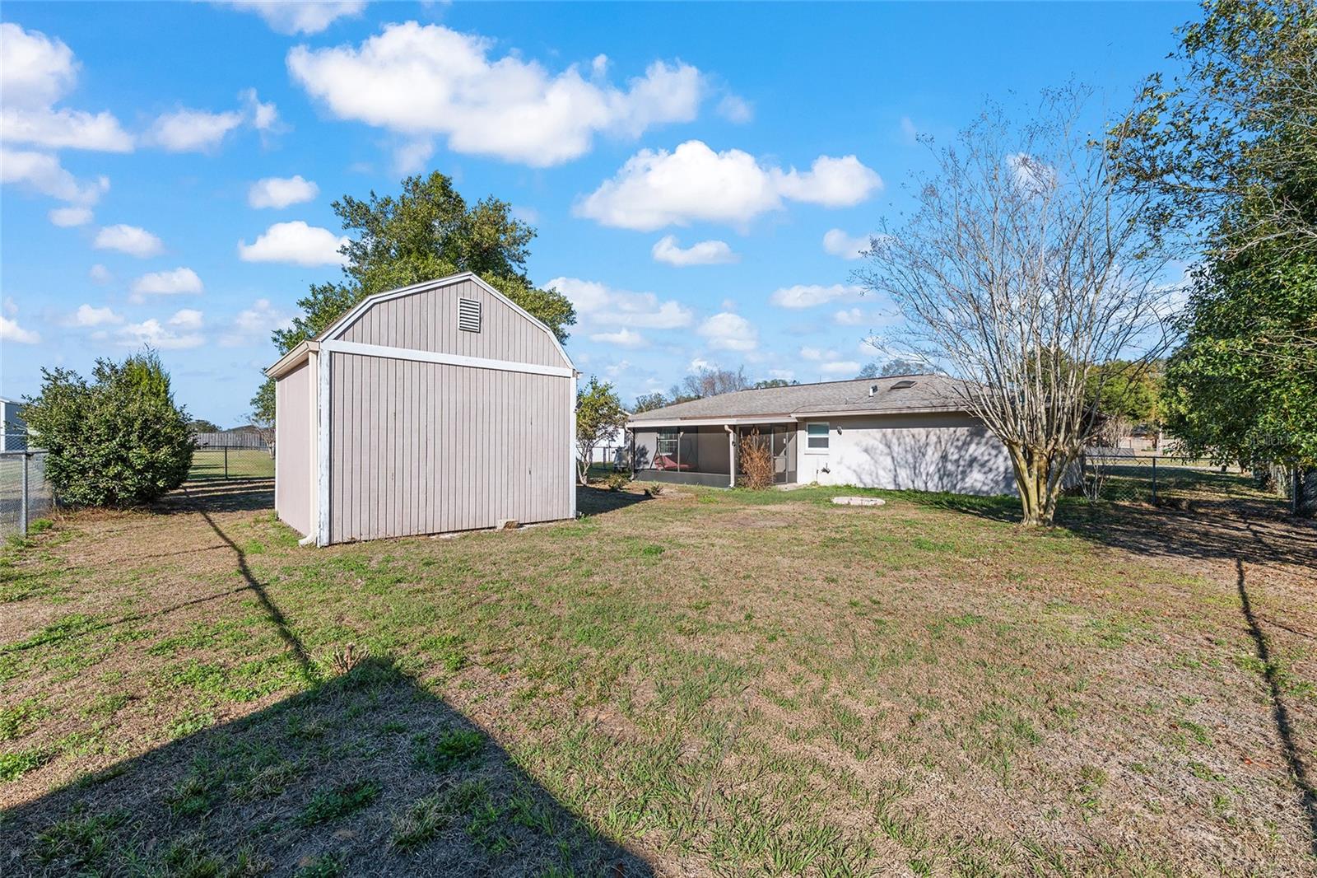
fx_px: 512
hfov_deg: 104.3
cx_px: 658
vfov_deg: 81.2
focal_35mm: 14
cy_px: 439
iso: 400
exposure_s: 1/800
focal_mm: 14
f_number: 8
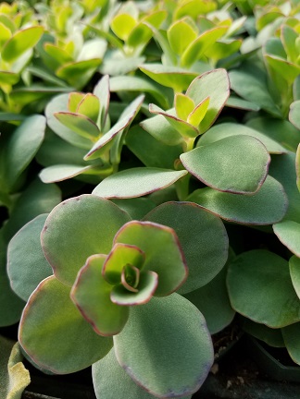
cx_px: 150
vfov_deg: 67.3
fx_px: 300
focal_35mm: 26
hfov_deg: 53.1
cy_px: 200
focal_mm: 4.2
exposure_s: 1/666
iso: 50
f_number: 1.7
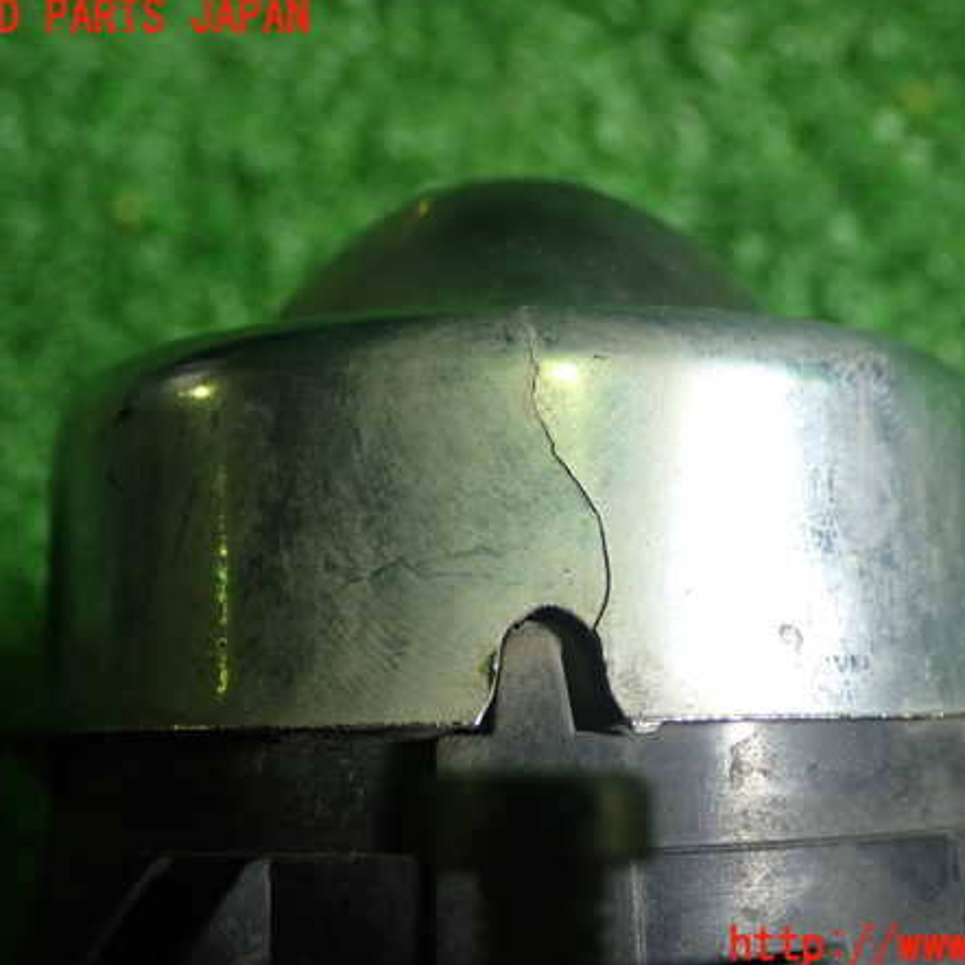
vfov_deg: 28.6
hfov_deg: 28.6
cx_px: 568
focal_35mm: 60
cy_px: 482
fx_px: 1892
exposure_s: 1/50
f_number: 3.2
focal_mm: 9.01
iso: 250
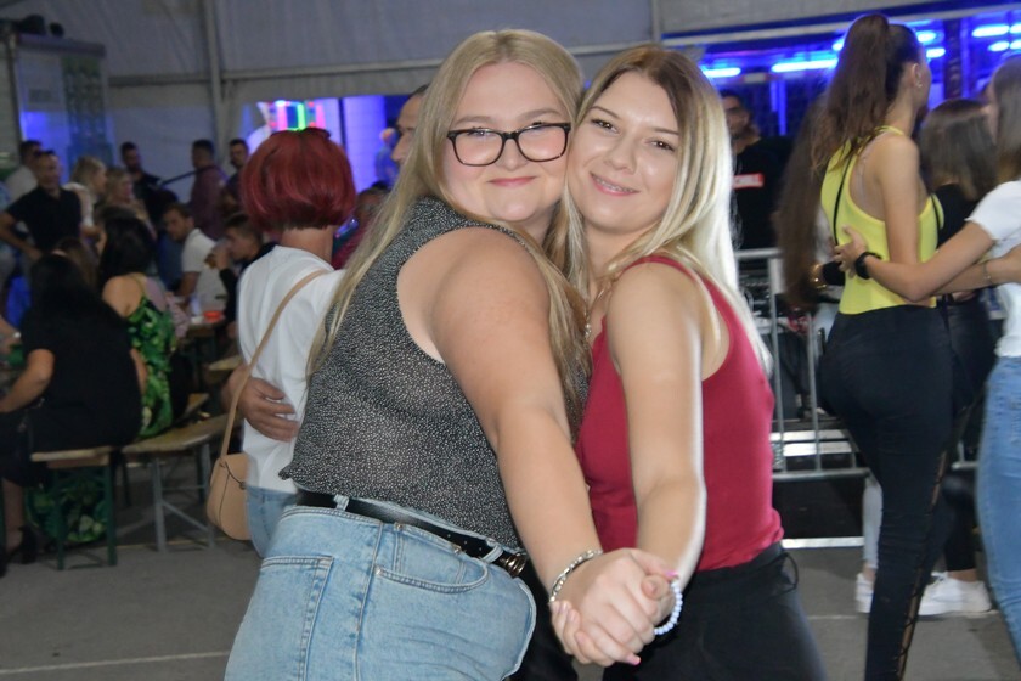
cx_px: 510
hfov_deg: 21.9
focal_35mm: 93
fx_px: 2637
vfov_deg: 14.7
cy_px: 340
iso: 6400
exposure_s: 1/60
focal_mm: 62
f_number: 8
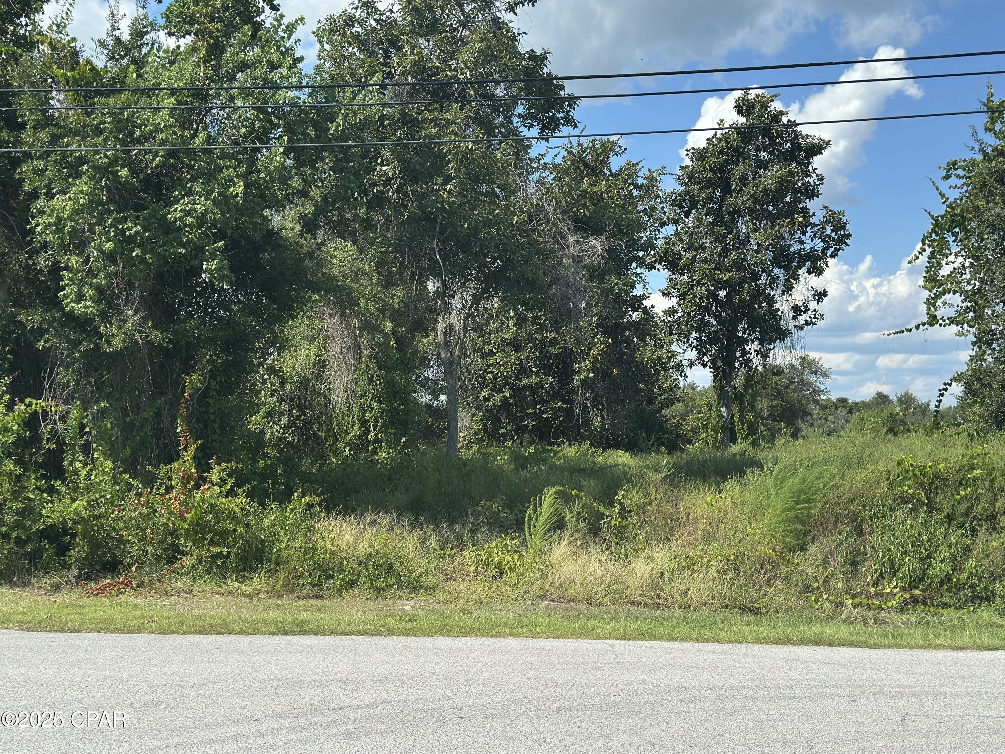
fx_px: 1394
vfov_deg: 30.3
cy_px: 377
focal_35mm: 48
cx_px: 502
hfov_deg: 39.7
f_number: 1.78
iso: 80
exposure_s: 1/3472
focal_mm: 6.86
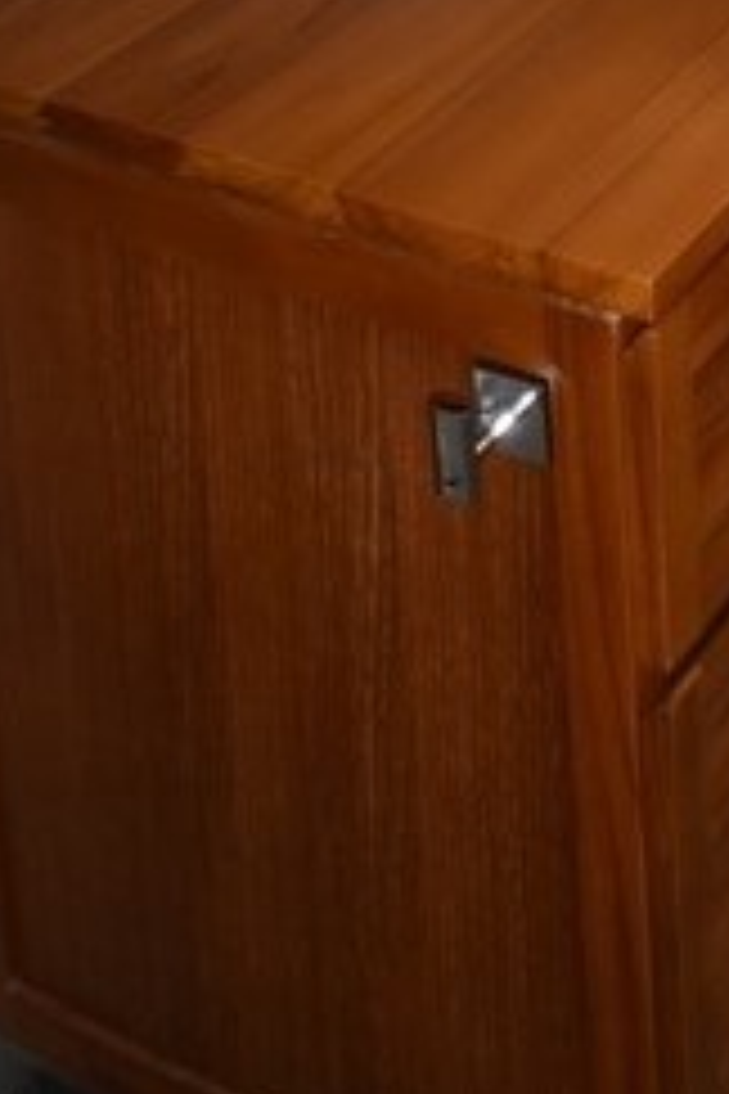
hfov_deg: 17.4
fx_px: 2035
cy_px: -903
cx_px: 1217
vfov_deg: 20.5
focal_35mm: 67
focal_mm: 10
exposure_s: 1/60
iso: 100
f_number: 8
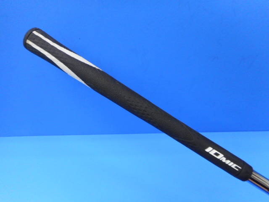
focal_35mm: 25
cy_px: 101
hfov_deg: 69.4
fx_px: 194
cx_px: 134
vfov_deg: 54.9
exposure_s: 1/30
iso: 140
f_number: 3.7
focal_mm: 4.5
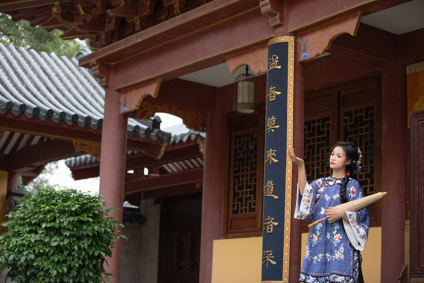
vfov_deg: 19.7
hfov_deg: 29.2
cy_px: 142
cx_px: 212
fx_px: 813
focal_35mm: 69
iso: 160
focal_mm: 70
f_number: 2.8
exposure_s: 1/640
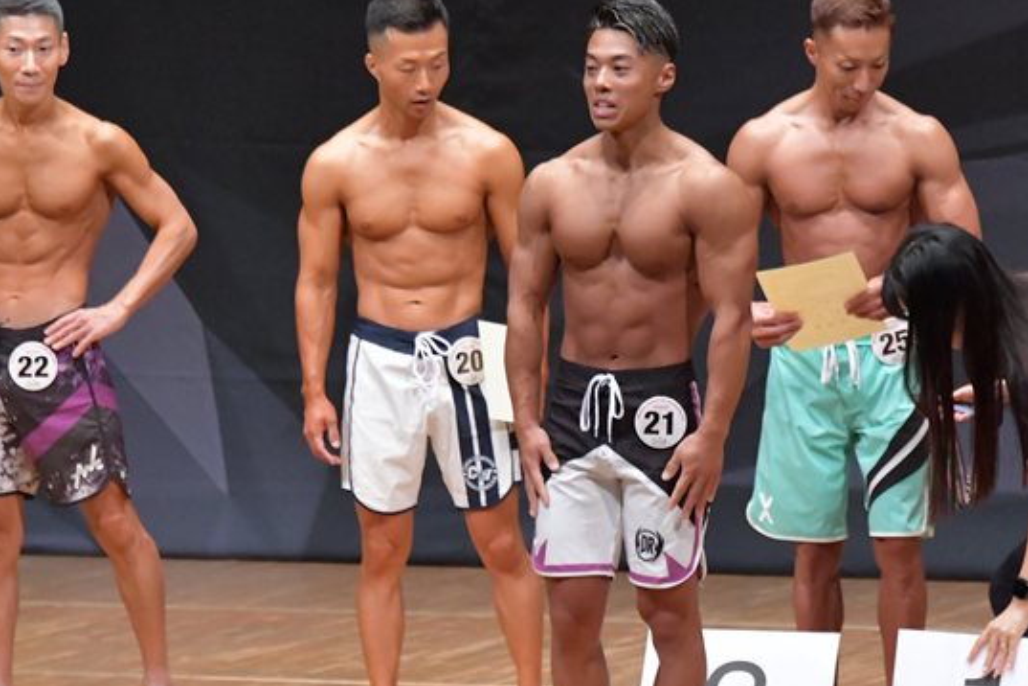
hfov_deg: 5.0
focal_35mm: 411
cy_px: 427
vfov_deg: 3.3
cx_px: 606
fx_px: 11735
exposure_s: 1/400
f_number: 5.6
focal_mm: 190
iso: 8000
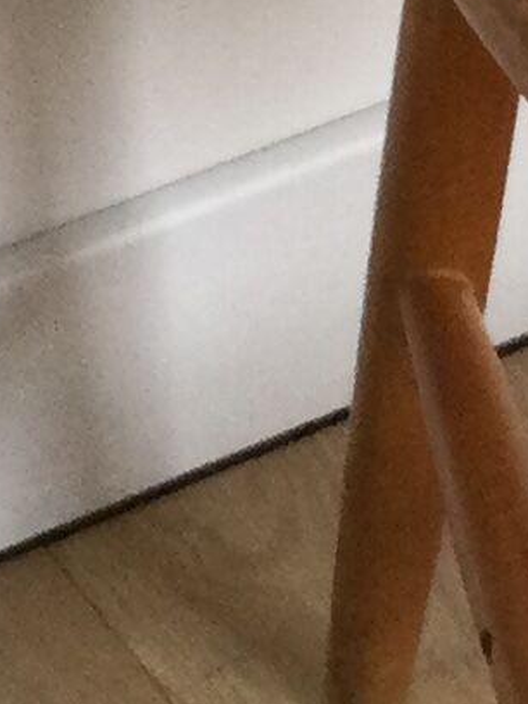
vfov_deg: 7.8
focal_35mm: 248
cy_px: -442
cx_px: 606
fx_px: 5044
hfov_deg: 6.0
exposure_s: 1/33
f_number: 2.4
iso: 80
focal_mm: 3.3
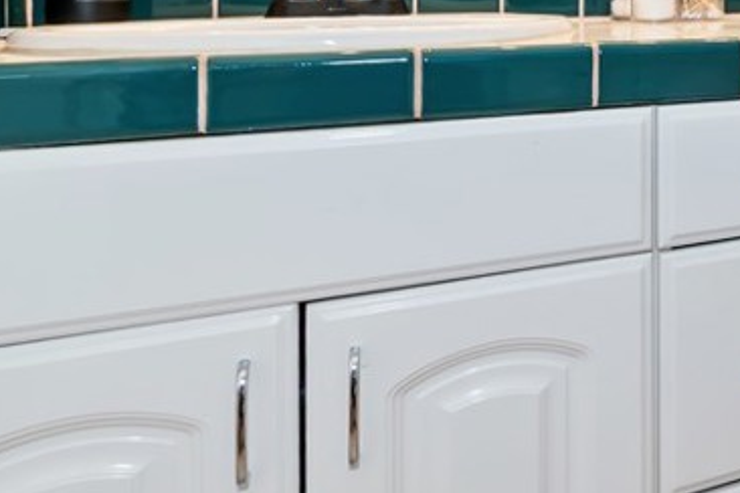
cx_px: 960
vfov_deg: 29.6
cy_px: -11
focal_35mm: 42
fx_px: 863
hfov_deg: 33.7
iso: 400
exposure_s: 1/30
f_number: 8
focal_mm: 10
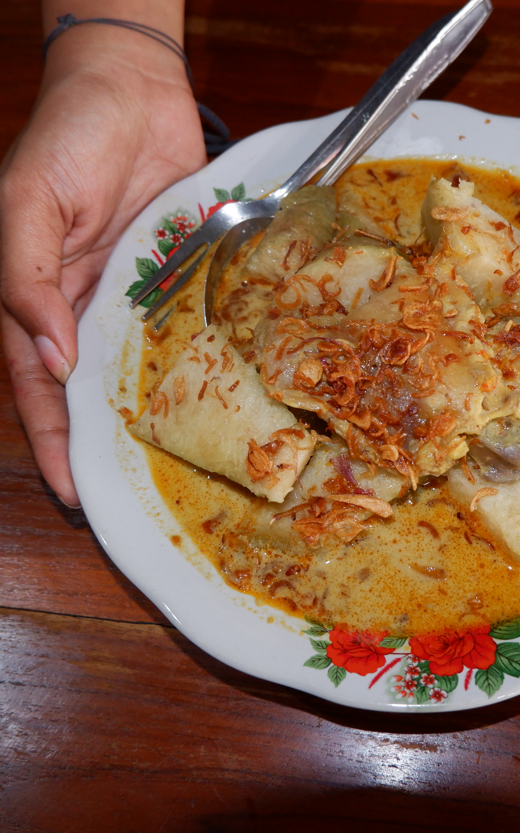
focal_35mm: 36
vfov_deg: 54.0
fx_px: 816
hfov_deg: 34.8
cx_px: 373
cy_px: 409
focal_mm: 15
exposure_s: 1/80
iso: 800
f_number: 3.5
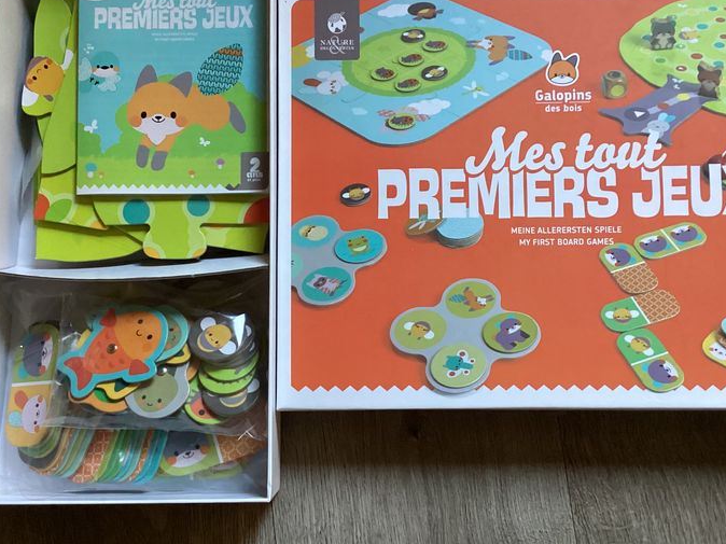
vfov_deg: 31.5
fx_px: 964
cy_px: 267
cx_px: 344
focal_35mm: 46
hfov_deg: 41.2
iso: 400
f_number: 2.4
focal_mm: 3.3
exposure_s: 1/40
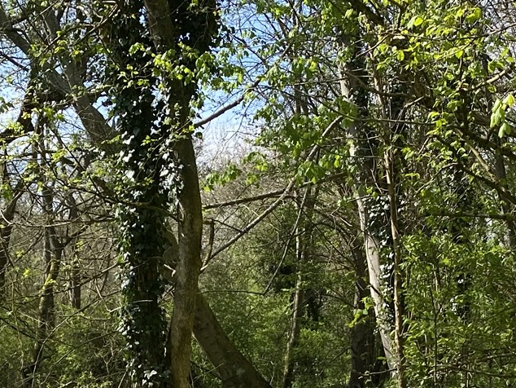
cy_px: 459
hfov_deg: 23.8
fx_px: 1223
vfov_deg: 17.2
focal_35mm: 82
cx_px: 282
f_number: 1.8
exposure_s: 1/1016
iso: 32
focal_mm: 4.25
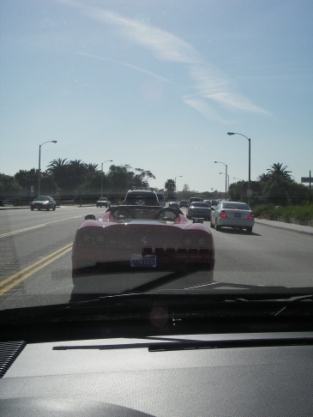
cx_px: 156
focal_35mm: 38
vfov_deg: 49.0
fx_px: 458
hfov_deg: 37.8
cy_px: 208
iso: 64
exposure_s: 1/500
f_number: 6.6
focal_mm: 6.3
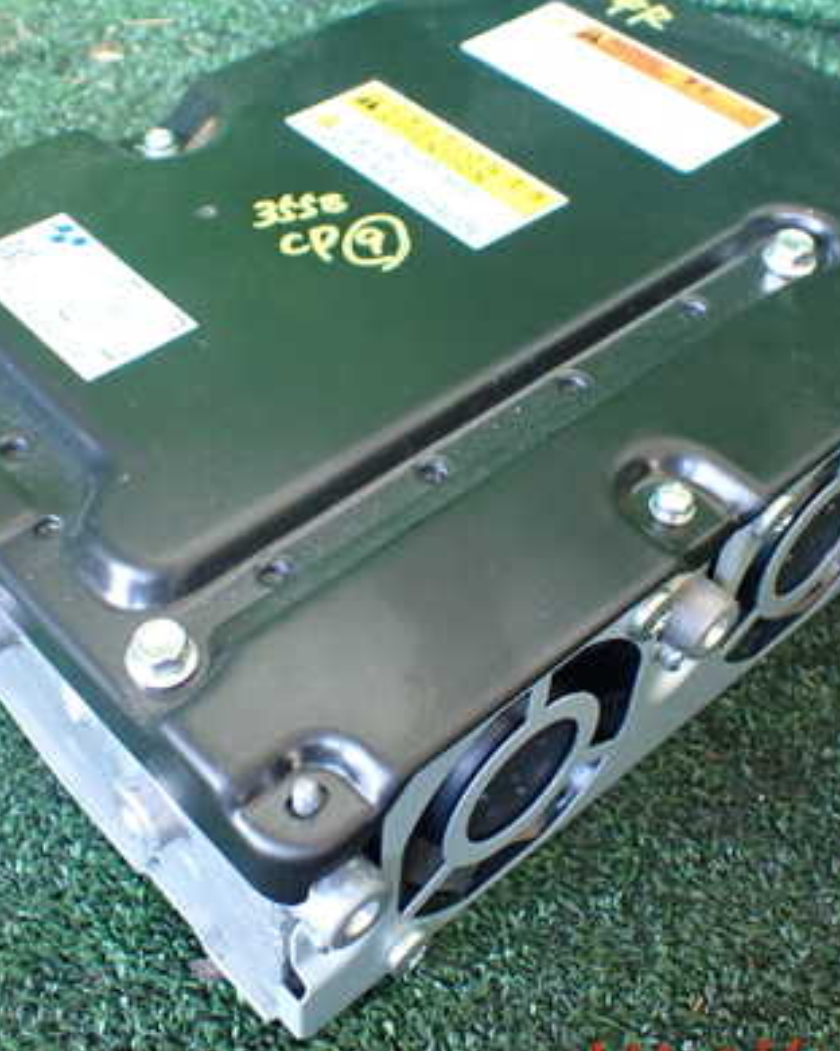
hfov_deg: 33.4
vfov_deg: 41.1
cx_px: 393
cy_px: 496
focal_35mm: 45
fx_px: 1398
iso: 800
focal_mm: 5.4
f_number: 2.3
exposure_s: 1/50
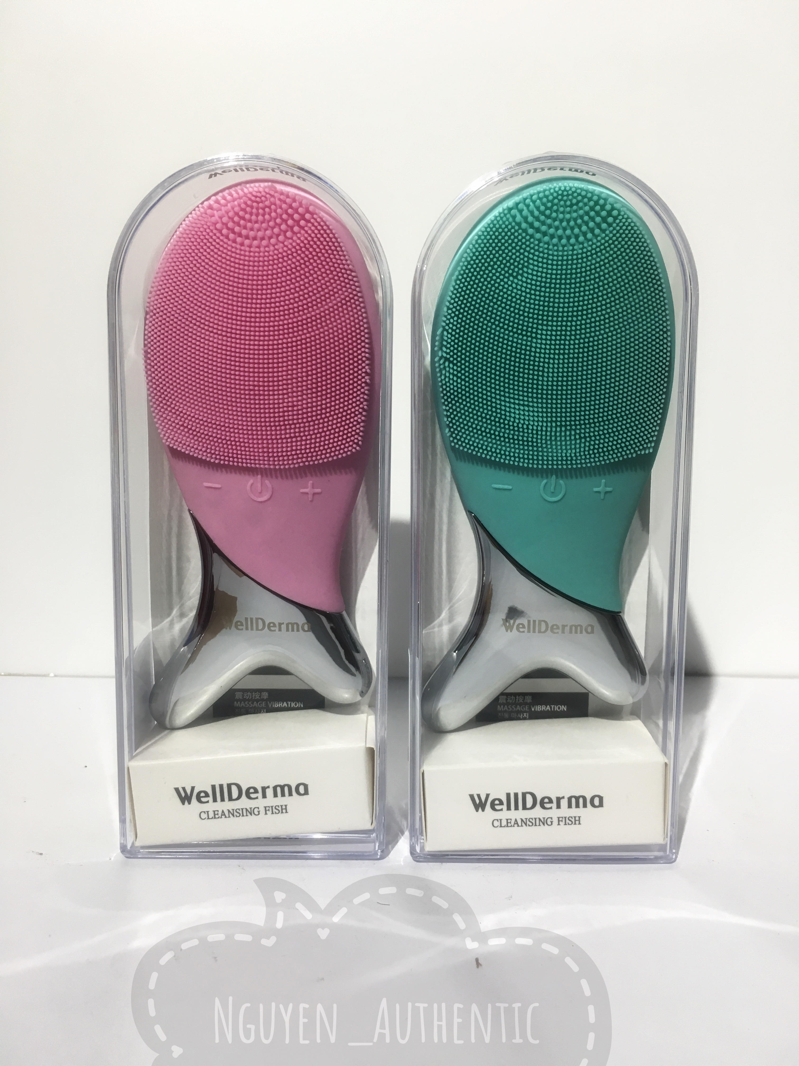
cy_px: 533
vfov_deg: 61.7
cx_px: 400
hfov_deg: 48.2
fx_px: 892
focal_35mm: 29
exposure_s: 1/33
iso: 40
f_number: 2.2
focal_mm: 4.15
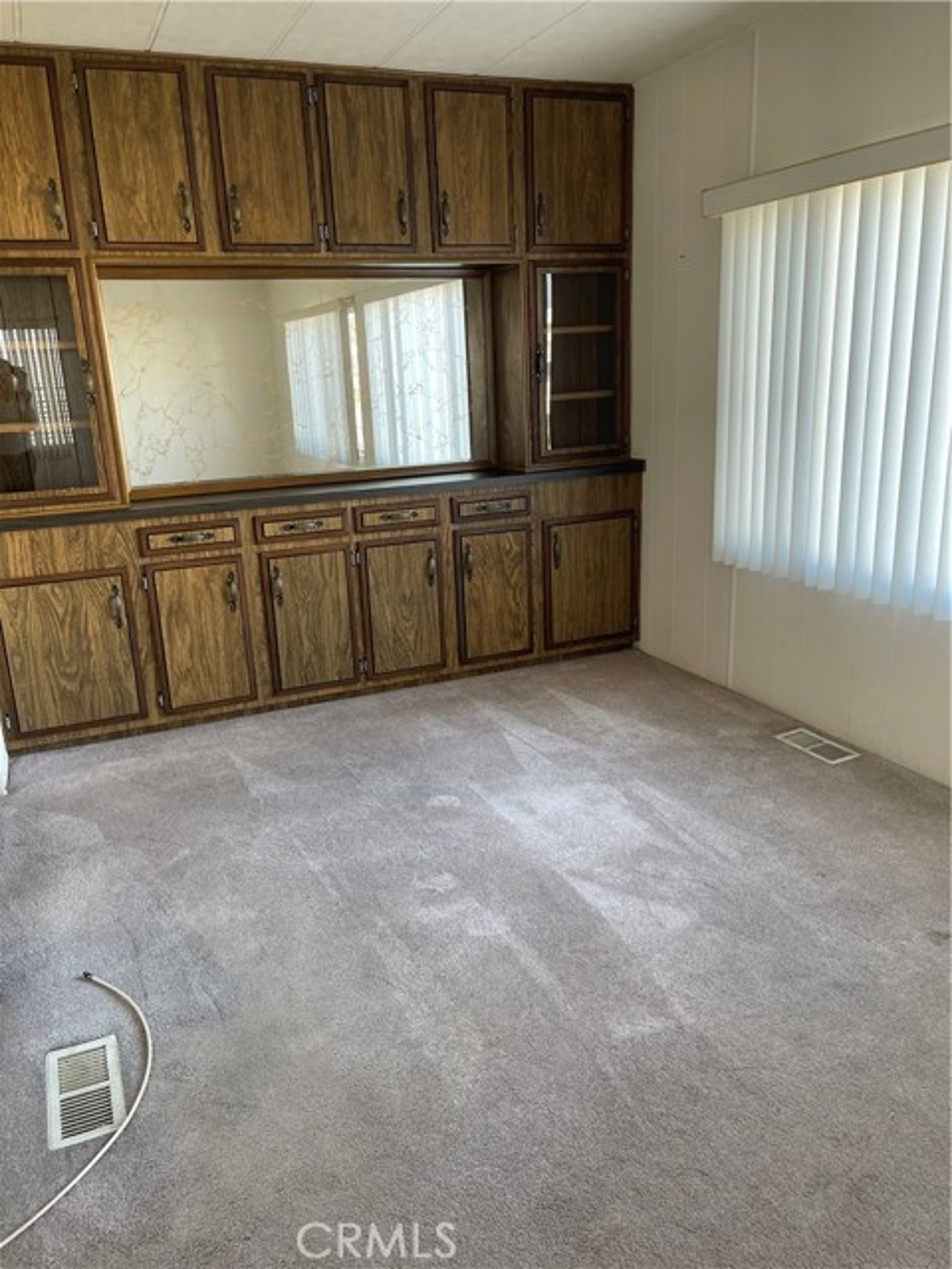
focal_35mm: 25
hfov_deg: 54.9
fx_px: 917
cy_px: 634
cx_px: 476
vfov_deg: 69.4
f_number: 1.6
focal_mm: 5.1
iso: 80
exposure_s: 1/121
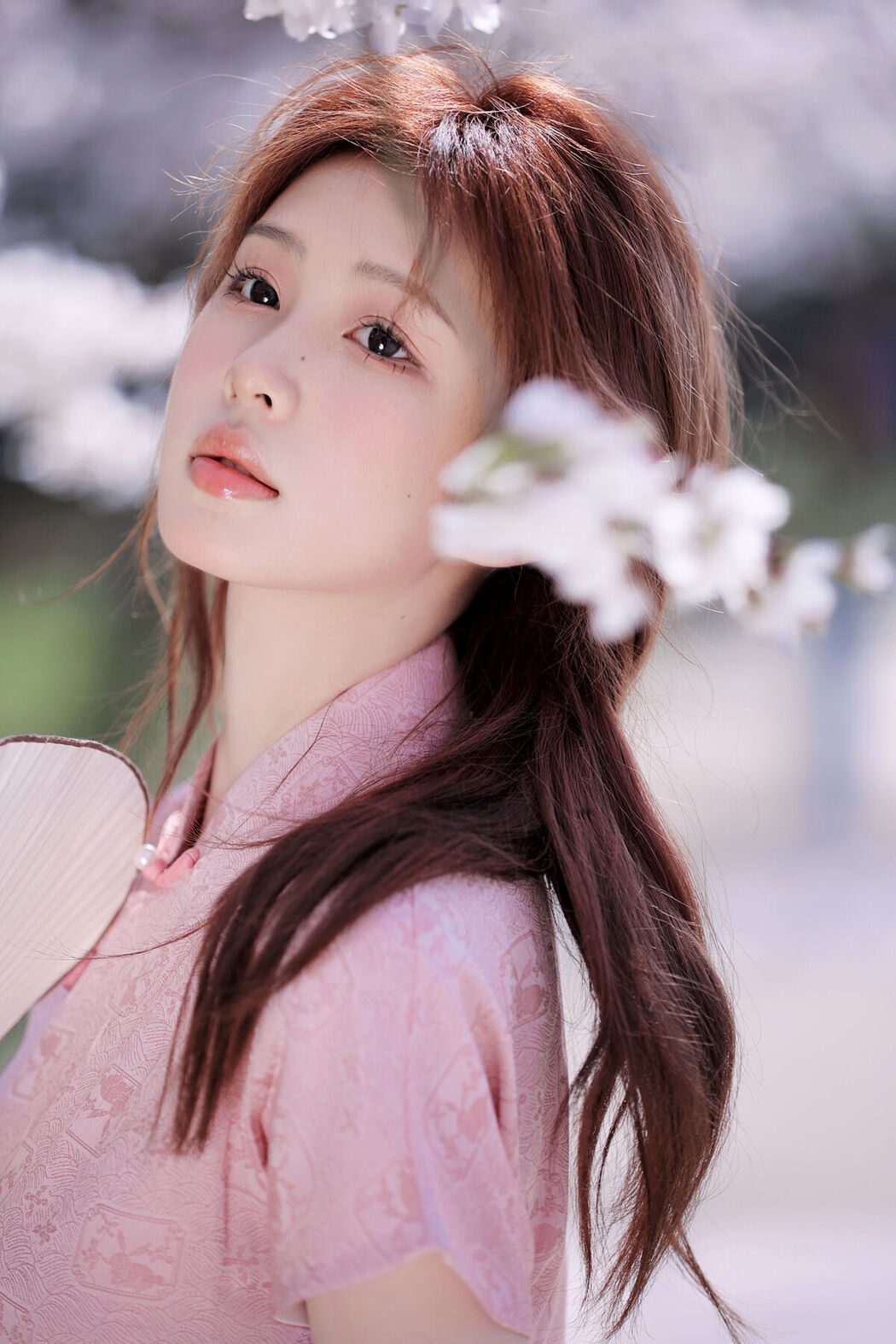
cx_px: 448
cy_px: 672
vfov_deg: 14.4
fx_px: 5301
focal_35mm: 142
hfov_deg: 9.7
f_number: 2.8
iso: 160
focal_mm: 142
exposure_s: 1/1600
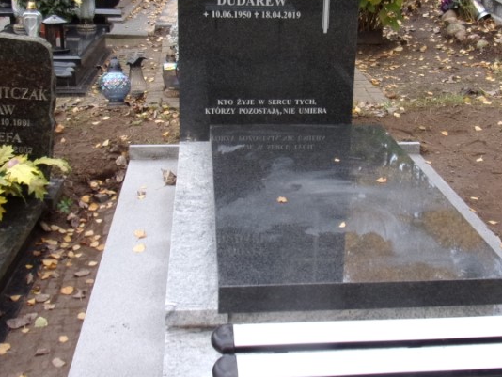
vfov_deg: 31.4
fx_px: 667
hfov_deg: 41.1
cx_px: 297
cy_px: 136
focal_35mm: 46
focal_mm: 4.3
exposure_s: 1/100
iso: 80
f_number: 3.3
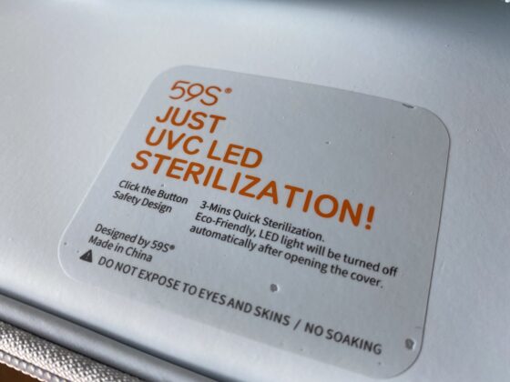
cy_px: 191
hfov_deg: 67.3
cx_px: 255
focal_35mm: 26
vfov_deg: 53.1
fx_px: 383
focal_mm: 4.25
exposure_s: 1/241
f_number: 1.8
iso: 32
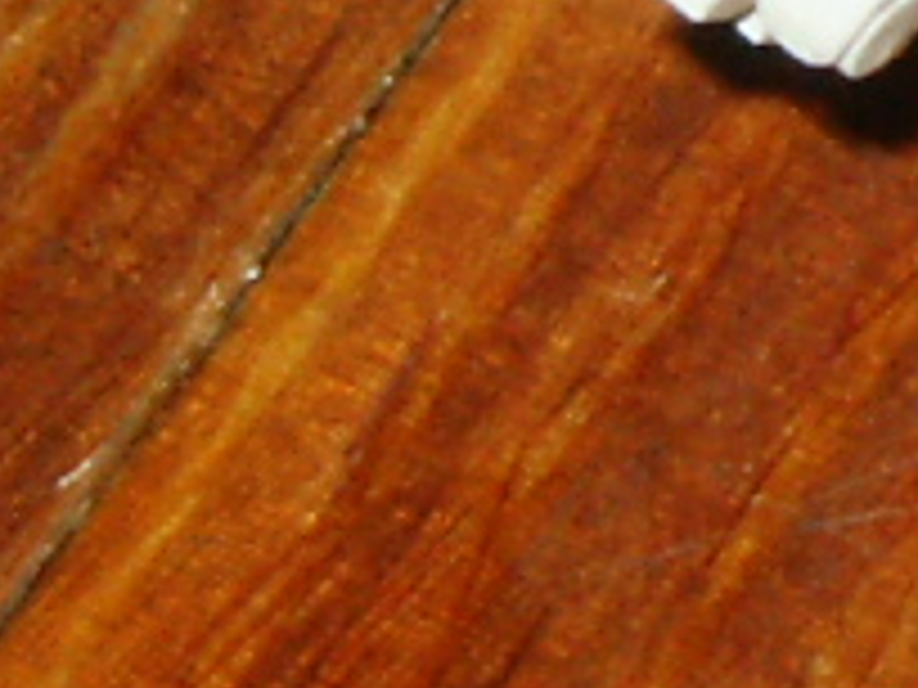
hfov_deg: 3.2
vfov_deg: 2.4
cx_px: 2871
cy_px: -1695
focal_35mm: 611
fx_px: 16203
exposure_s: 1/60
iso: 200
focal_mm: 15.58
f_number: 8
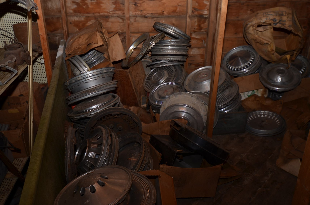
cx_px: 155
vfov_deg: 36.7
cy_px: 102
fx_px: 309
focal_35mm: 36
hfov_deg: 53.2
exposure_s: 1/125
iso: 100
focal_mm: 24
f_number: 4.5
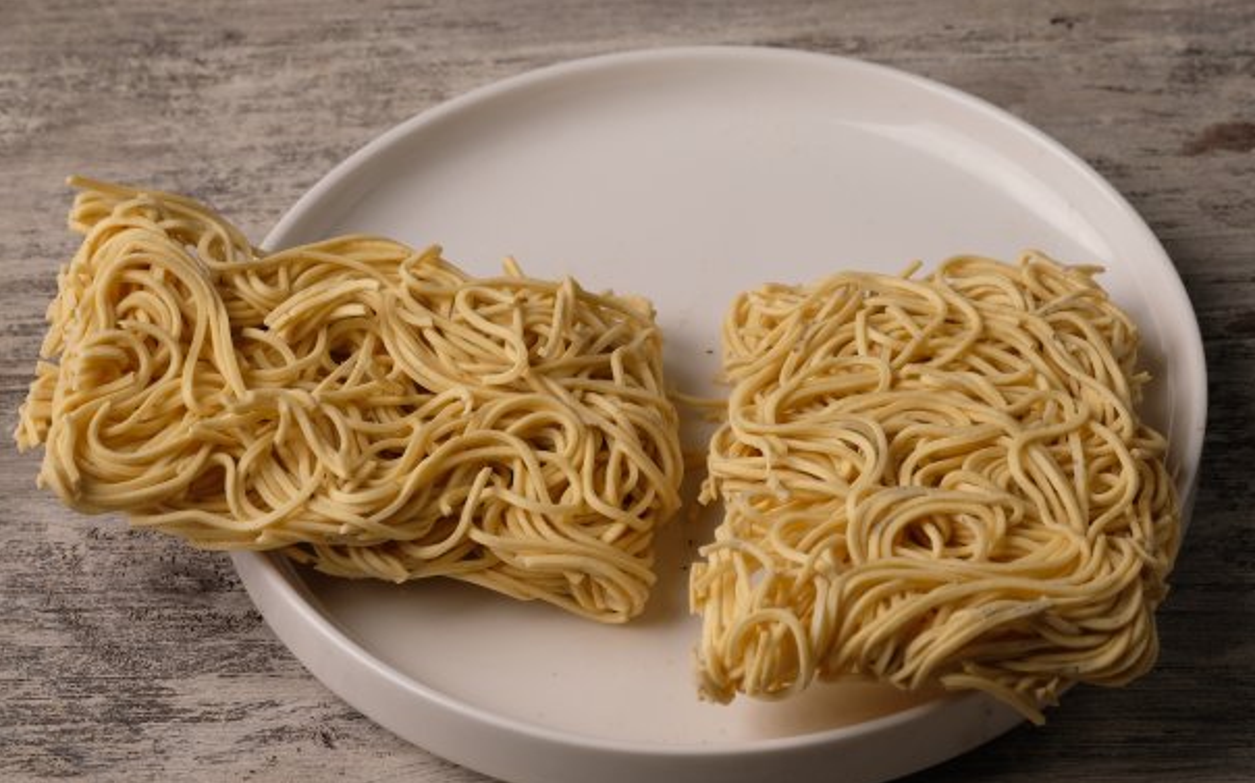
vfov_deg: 14.0
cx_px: 634
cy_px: 415
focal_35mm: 93
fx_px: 3180
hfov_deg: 22.3
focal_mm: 60
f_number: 10
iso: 320
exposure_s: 1/20
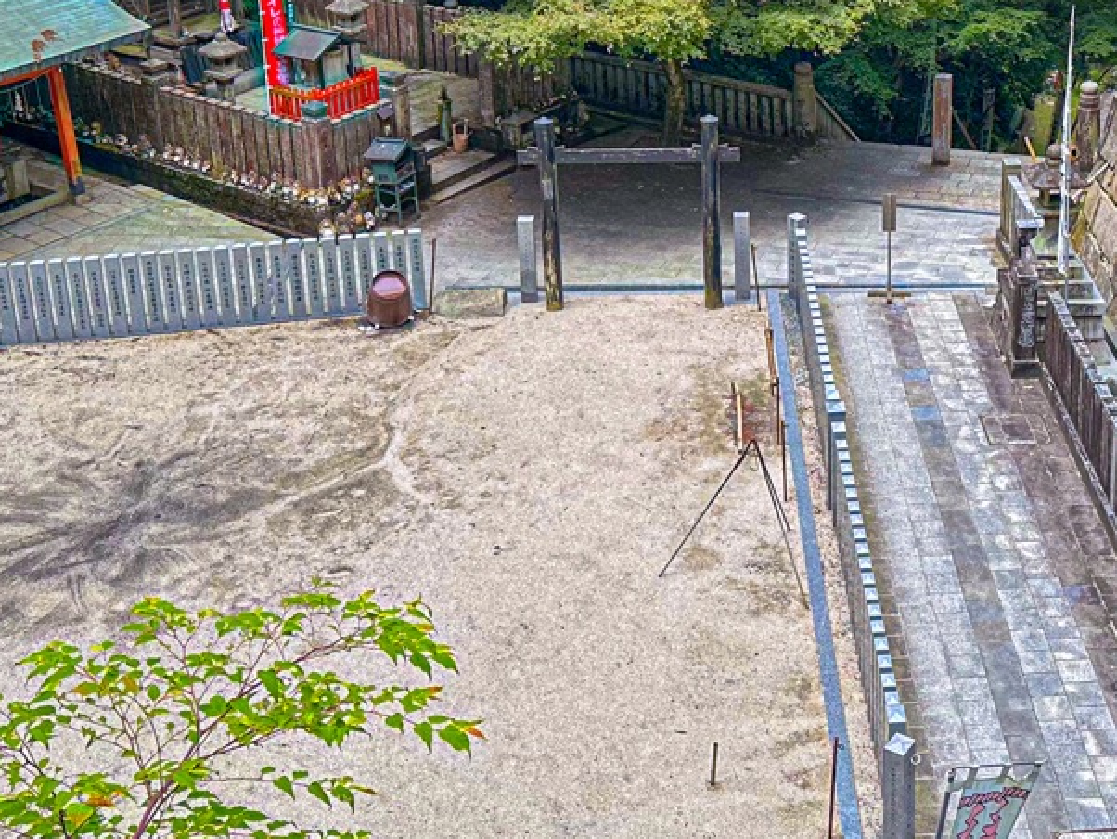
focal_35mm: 51
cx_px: 816
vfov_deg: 27.8
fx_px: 1646
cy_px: 130
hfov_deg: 36.7
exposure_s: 1/640
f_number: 1.8
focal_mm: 6.86
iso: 80
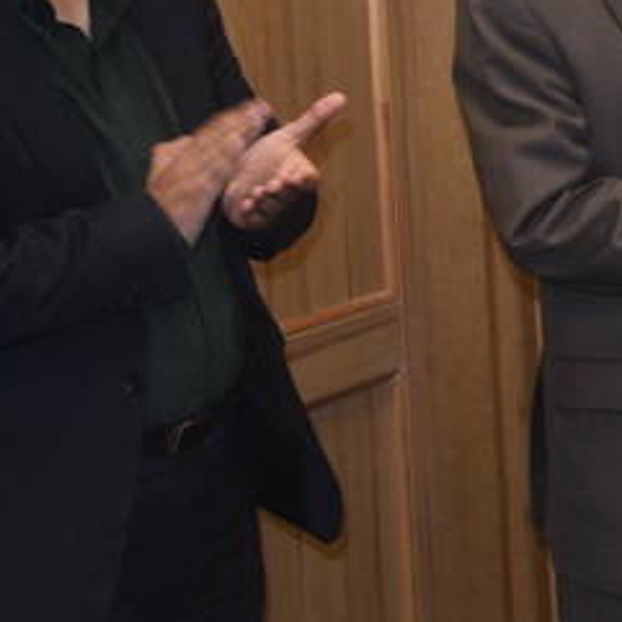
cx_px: 1216
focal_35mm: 125
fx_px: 2537
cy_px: 30
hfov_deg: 12.4
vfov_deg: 13.8
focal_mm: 23
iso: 560
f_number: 3.8
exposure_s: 1/60
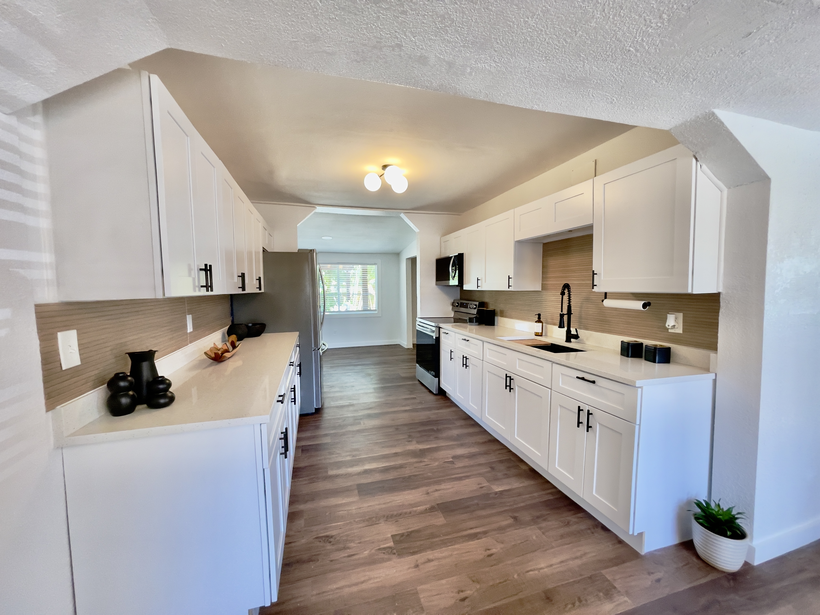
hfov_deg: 106.2
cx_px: 410
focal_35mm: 13
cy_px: 308
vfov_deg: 89.9
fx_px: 308
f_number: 2.4
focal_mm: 1.54
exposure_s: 1/60
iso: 160
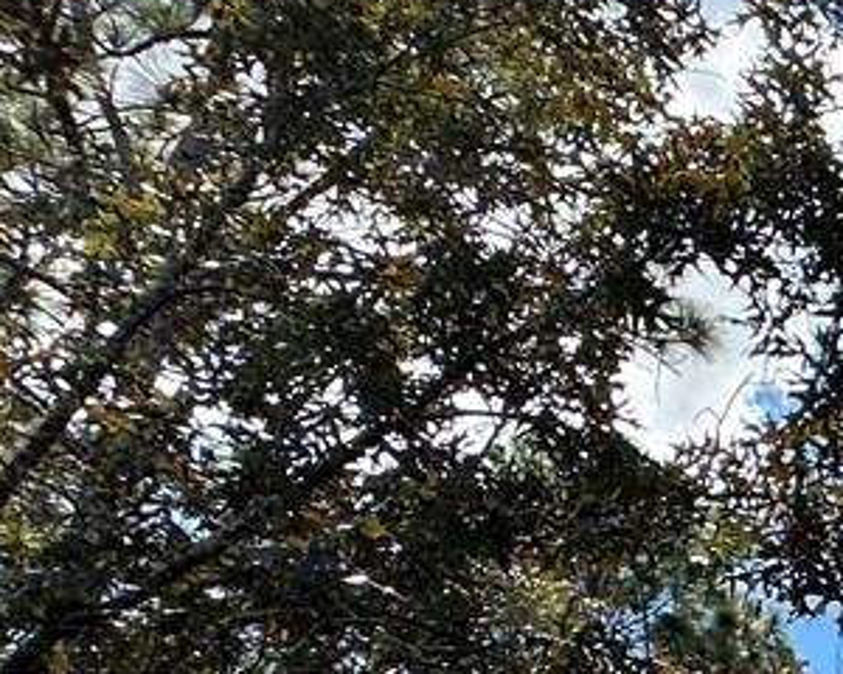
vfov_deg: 19.1
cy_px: 924
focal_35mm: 73
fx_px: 1821
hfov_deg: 16.2
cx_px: 1883
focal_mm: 2.22
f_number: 2.2
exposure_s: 1/932
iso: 50
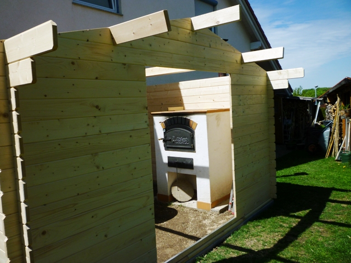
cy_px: 132
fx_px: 294
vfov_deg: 48.2
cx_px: 176
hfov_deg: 61.7
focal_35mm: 29
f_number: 4
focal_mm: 5.2
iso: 80
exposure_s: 1/800
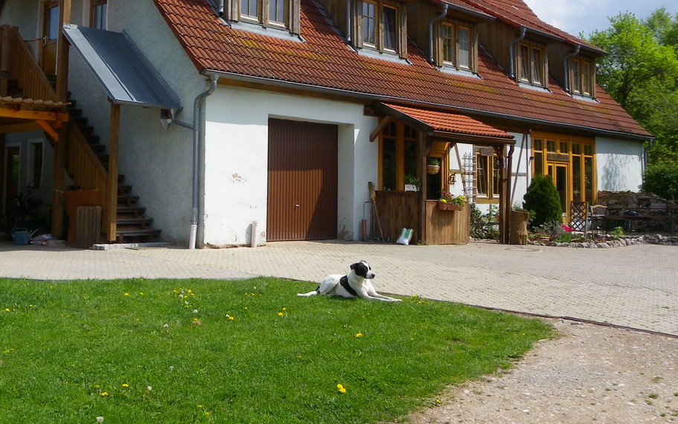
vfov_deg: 30.2
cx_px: 256
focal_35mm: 42
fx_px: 776
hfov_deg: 46.8
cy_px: 128
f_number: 7.1
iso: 50
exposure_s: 1/160
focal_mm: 5.3
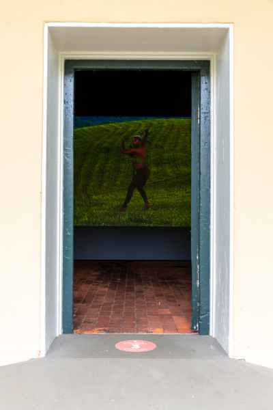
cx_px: 136
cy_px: 205
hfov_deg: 33.4
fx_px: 455
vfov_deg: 48.5
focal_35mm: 40
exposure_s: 1/40
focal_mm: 40
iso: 400
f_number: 6.3
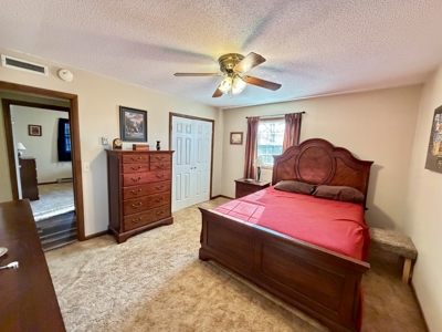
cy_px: 166
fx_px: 179
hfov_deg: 102.1
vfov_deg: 85.7
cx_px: 221
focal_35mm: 14
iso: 640
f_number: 2.2
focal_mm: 2.22
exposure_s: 1/60
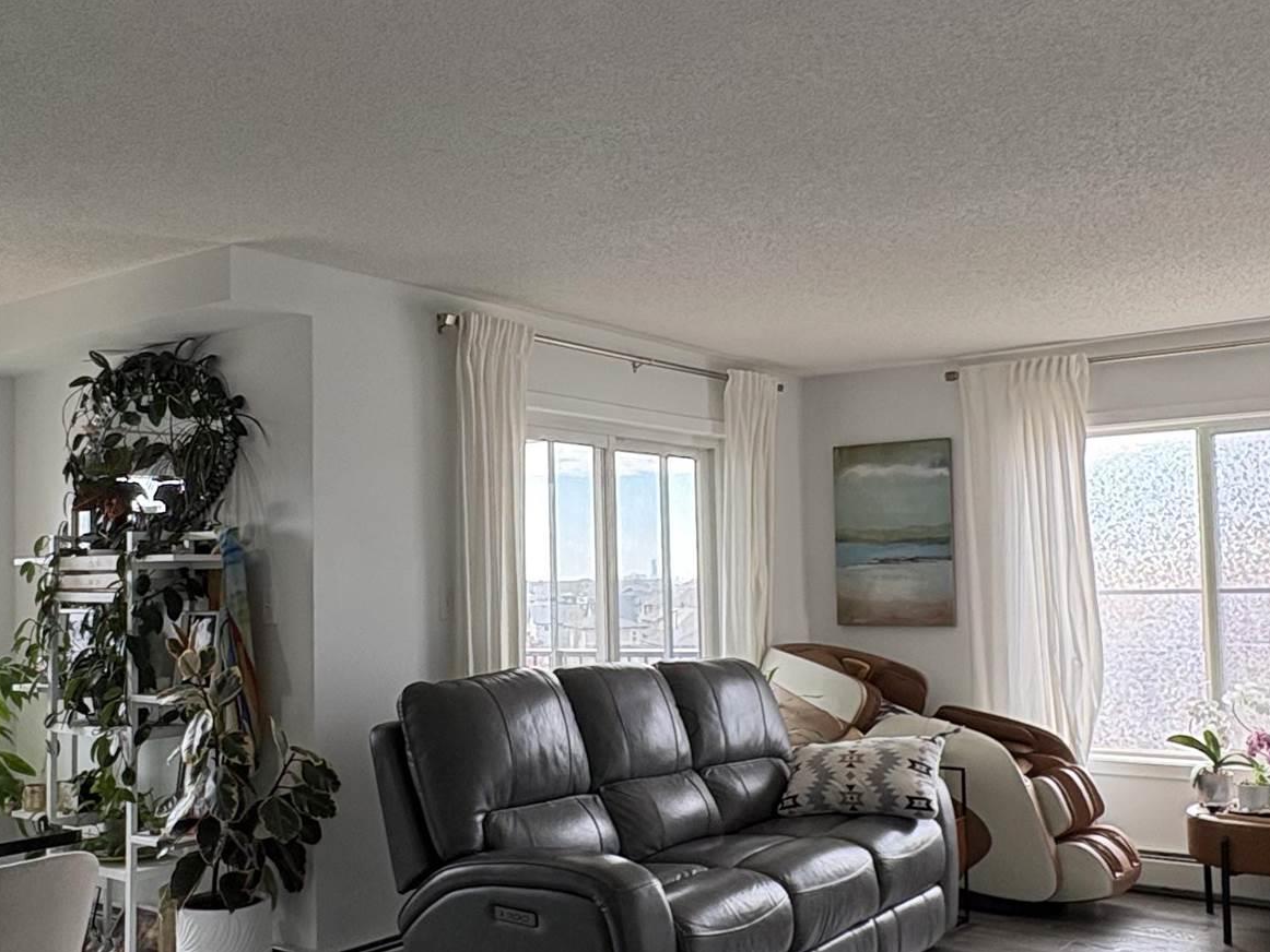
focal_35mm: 37
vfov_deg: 38.6
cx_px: 499
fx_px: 1358
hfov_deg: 49.8
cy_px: 522
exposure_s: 1/139
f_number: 2.2
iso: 64
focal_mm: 2.22
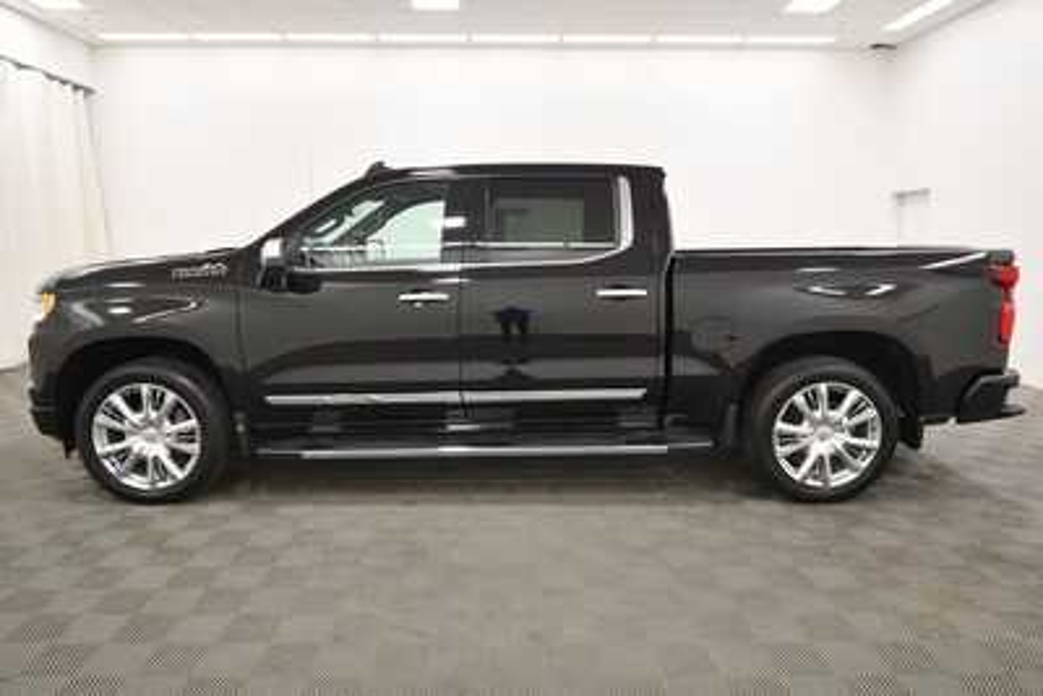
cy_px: 348
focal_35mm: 22
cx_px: 522
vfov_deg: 57.3
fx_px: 638
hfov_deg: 78.6
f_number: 5.3
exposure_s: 1/125
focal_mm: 15
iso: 1000
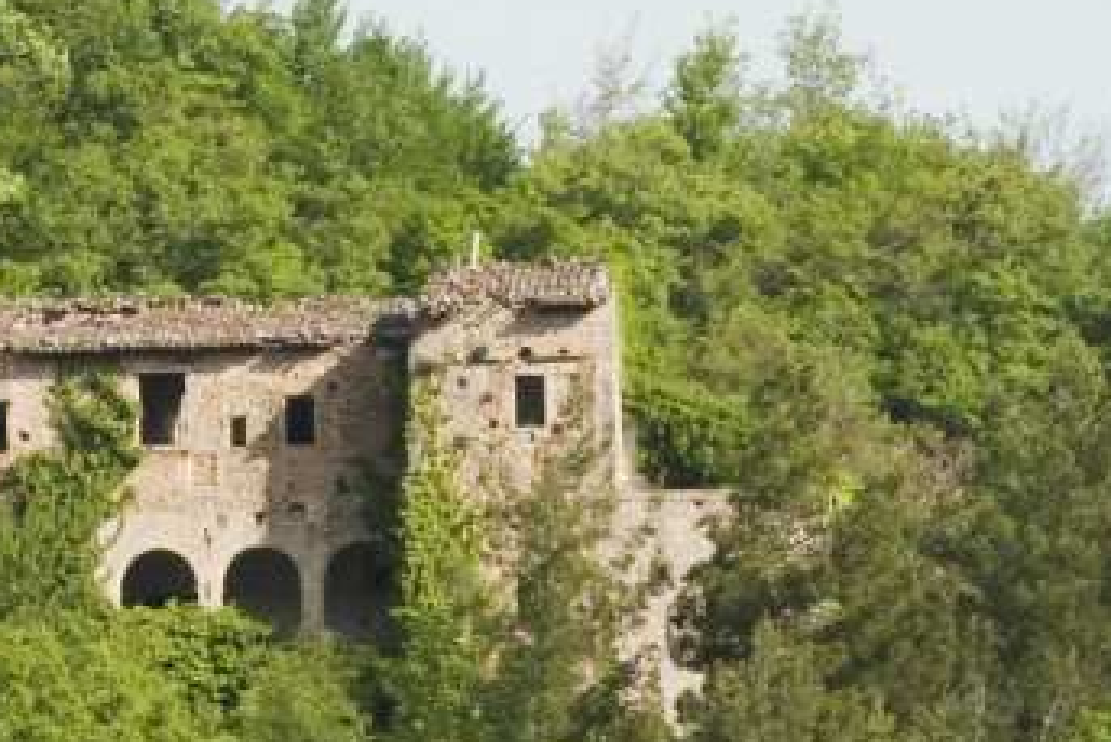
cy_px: 279
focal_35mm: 466
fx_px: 14387
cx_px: 117
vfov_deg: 3.0
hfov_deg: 4.4
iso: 800
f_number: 18
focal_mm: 200
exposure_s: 1/320
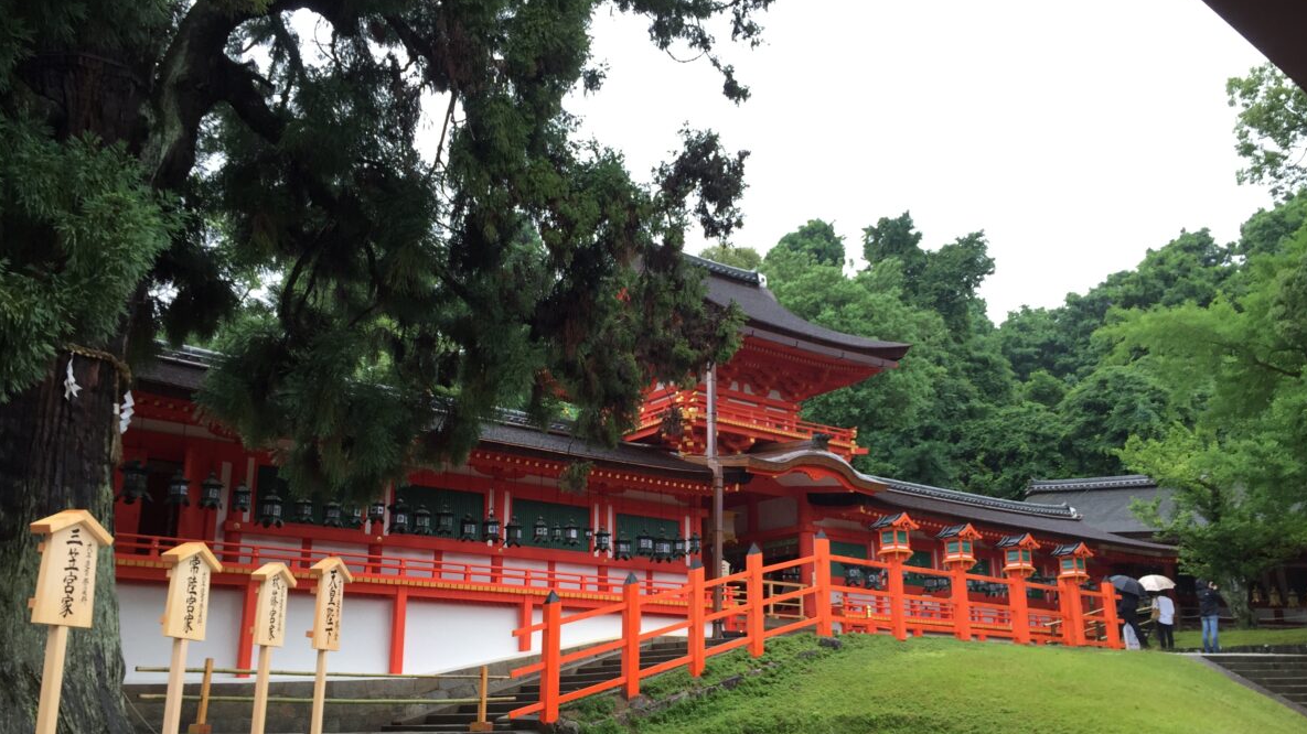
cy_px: 410
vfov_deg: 36.6
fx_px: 1109
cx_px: 657
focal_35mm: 32
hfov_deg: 61.0
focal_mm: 4.15
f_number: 2.2
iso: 32
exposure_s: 1/60
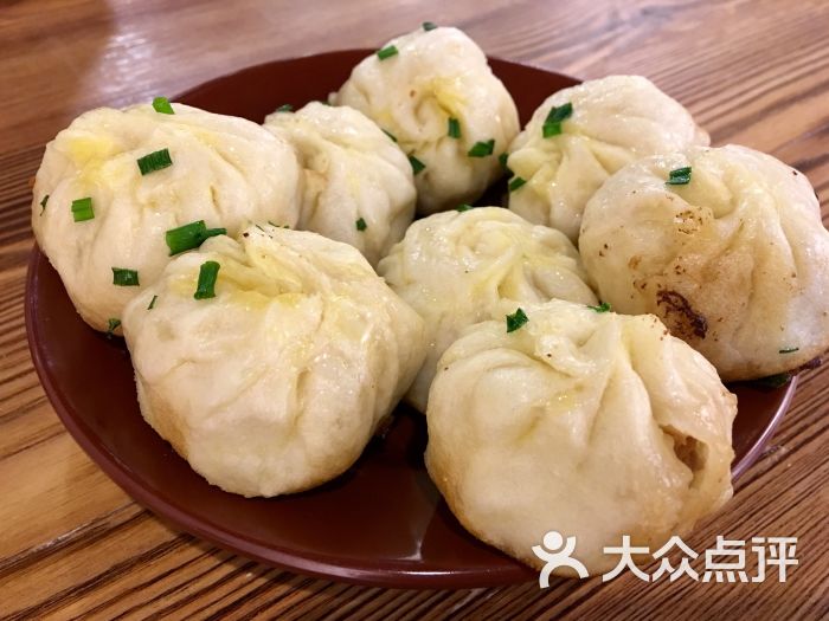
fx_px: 695
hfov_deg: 61.7
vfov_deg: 48.2
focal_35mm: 29
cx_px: 414
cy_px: 310
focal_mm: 4.15
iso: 100
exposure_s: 1/17
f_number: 2.2
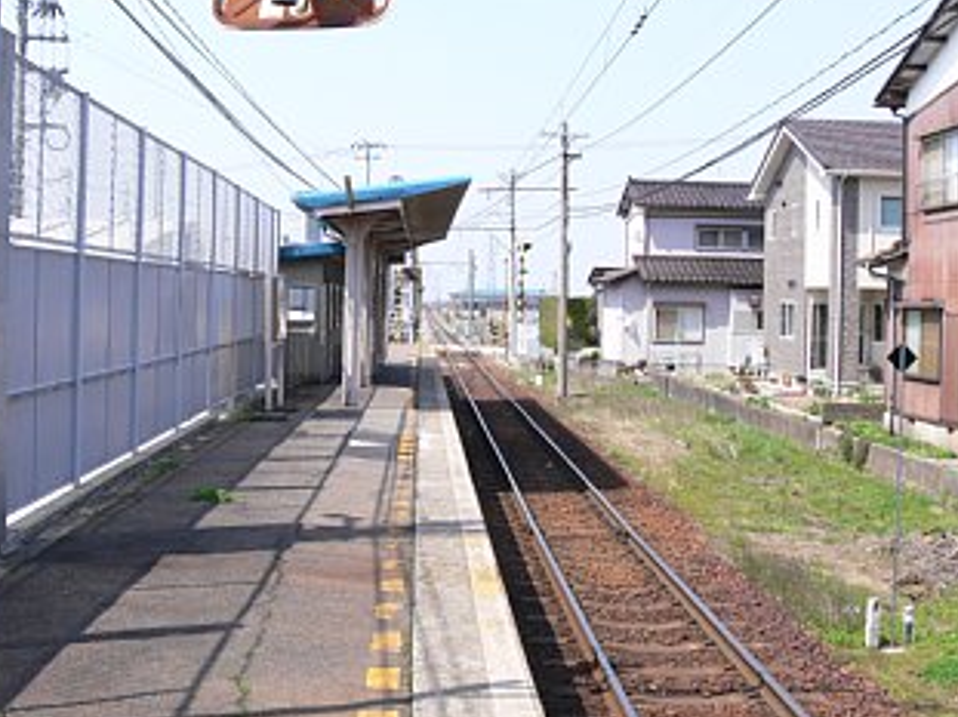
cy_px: 317
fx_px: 1245
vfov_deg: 32.1
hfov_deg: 41.8
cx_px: 373
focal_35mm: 45
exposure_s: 1/160
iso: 80
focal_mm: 7.4
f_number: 5.6
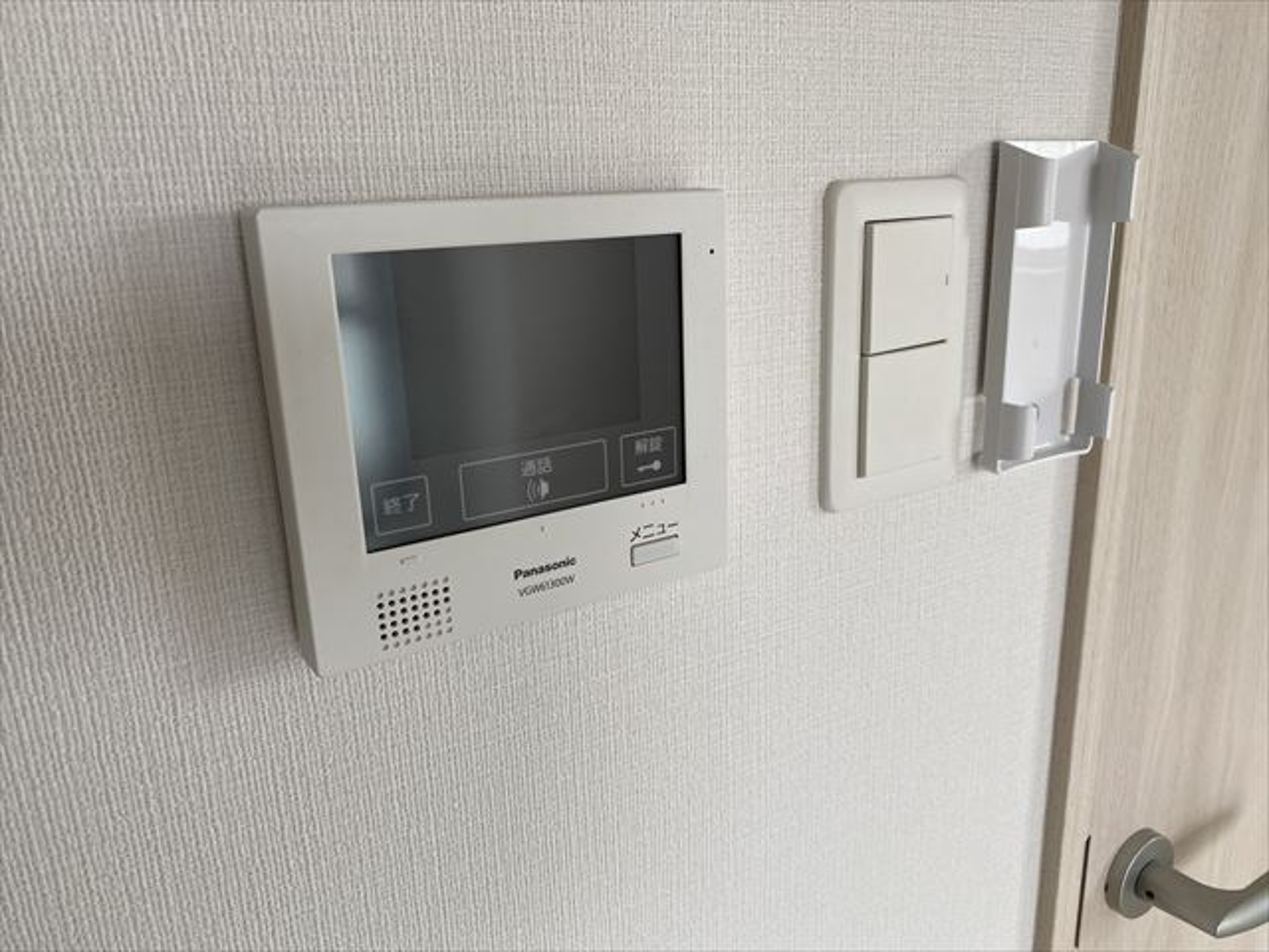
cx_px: 634
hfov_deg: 67.3
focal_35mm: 26
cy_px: 476
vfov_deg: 53.1
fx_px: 953
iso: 64
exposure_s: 1/121
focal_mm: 4.25
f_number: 1.8
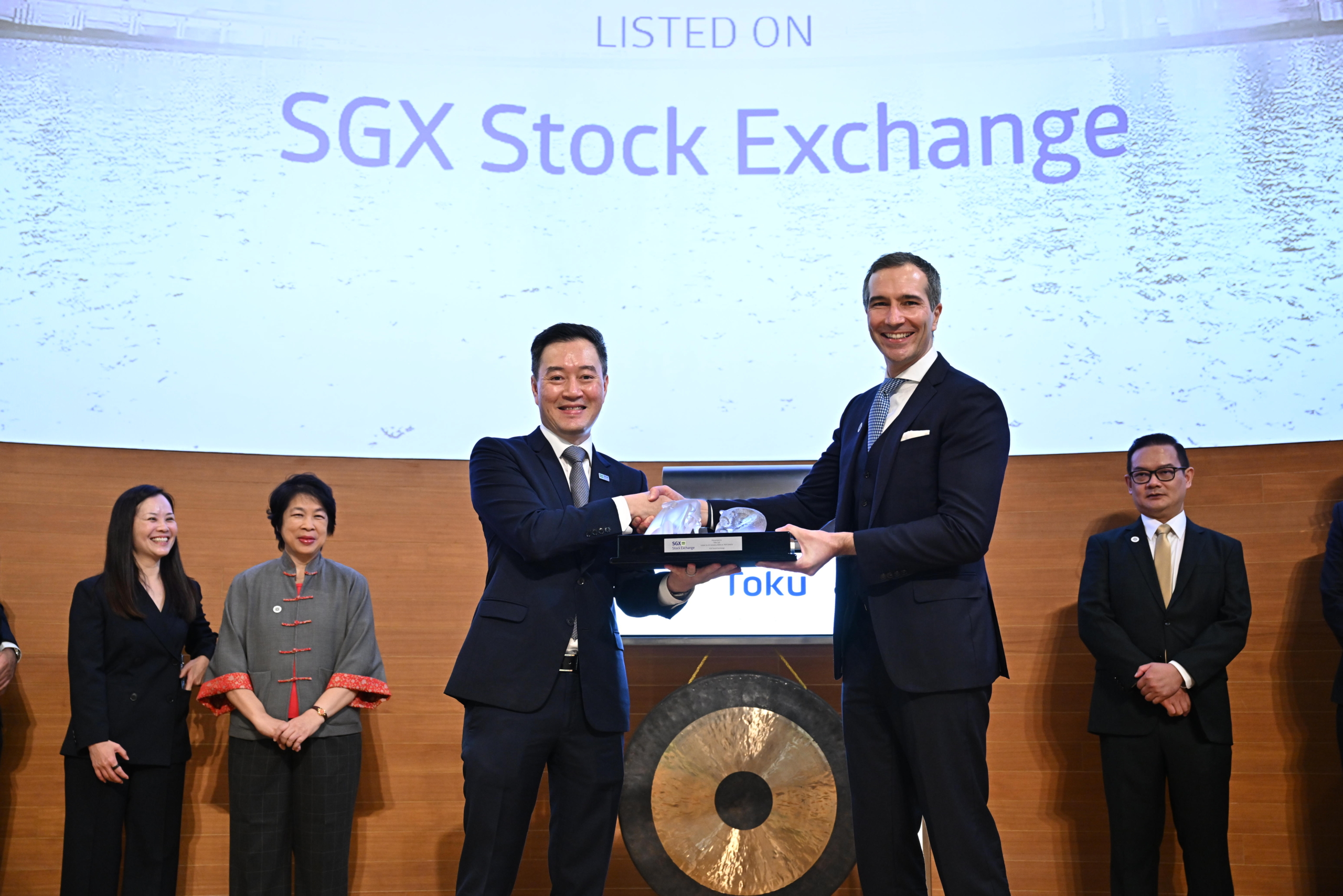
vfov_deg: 29.9
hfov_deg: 43.6
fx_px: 1679
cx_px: 672
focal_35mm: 45
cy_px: 448
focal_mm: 45
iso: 2000
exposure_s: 1/160
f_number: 3.5
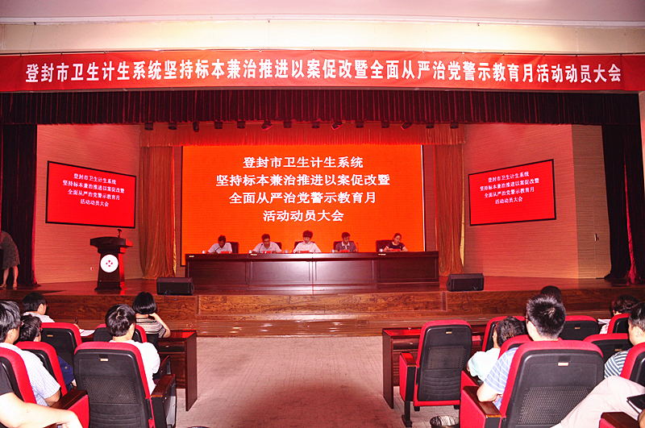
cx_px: 322
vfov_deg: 47.8
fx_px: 483
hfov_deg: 67.5
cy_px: 214
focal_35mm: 27
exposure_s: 1/80
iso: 640
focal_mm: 18
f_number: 4
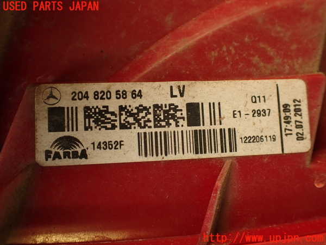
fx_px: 301
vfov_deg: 44.2
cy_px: 122
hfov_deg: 56.8
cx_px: 163
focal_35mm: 32
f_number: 2.4
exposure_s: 1/40
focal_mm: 5.79
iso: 200
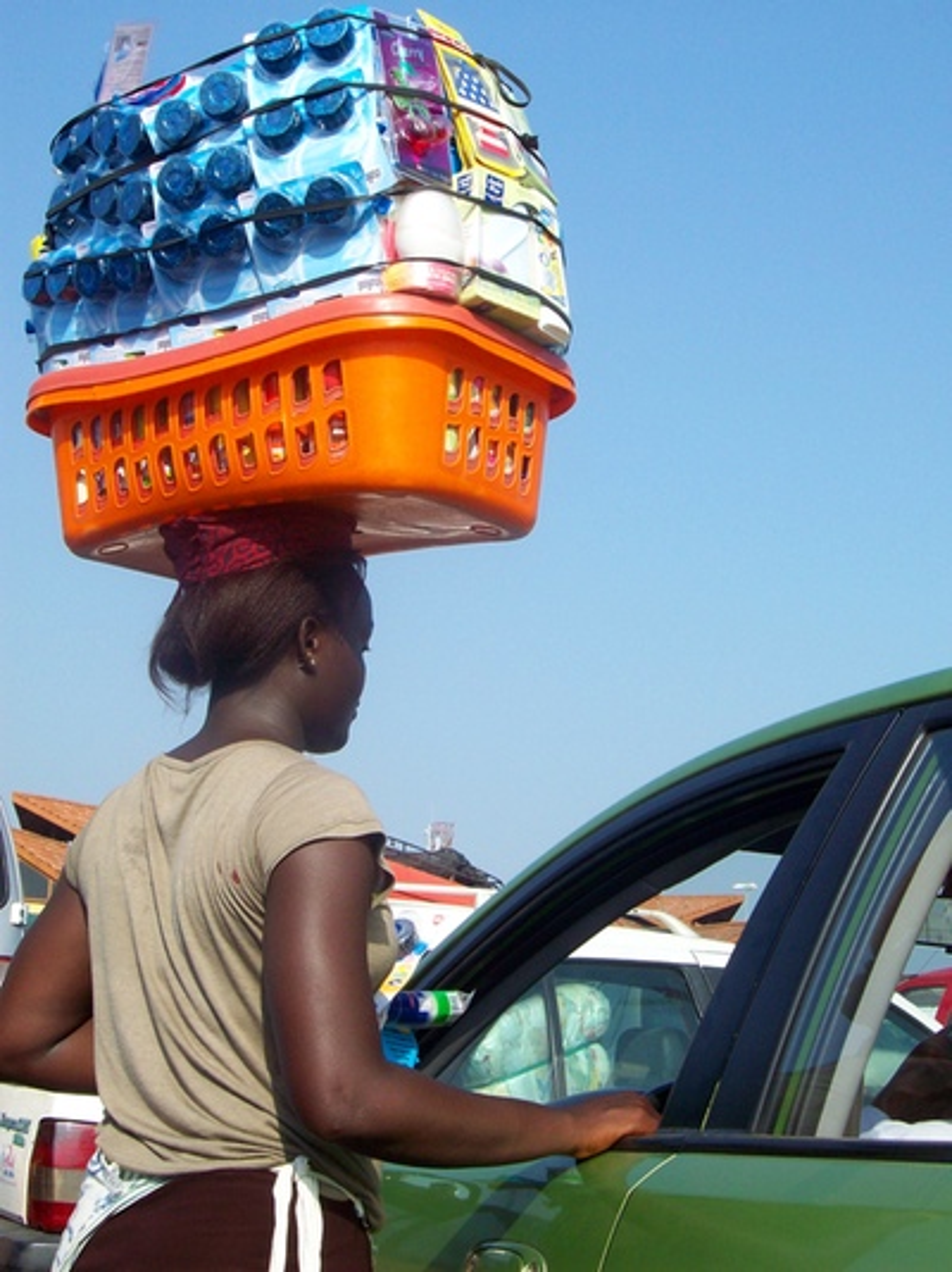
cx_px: 476
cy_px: 636
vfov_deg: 36.2
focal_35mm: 53
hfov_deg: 27.5
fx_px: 1945
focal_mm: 8.8
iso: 80
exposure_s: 1/226
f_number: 7
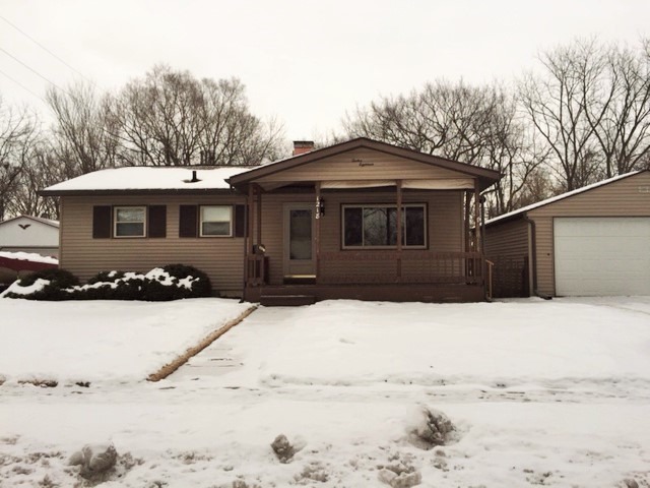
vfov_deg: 48.2
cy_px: 244
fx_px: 545
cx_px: 325
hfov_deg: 61.7
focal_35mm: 29
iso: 32
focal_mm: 4.15
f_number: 2.2
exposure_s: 1/760
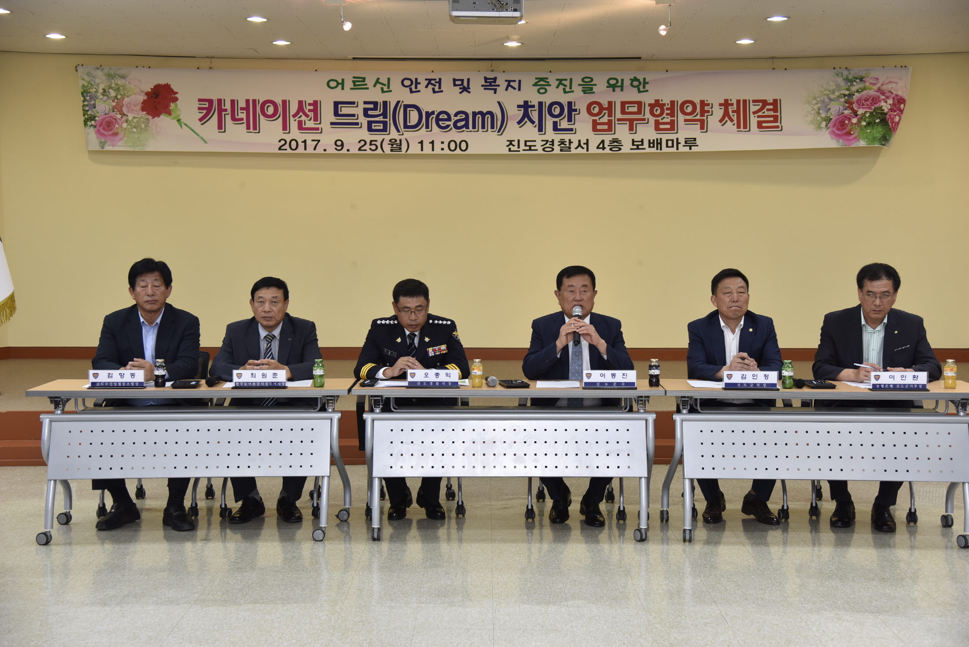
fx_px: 1346
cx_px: 484
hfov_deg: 39.6
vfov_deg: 27.0
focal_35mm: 50
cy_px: 324
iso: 800
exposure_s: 1/125
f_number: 4.5
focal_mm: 50
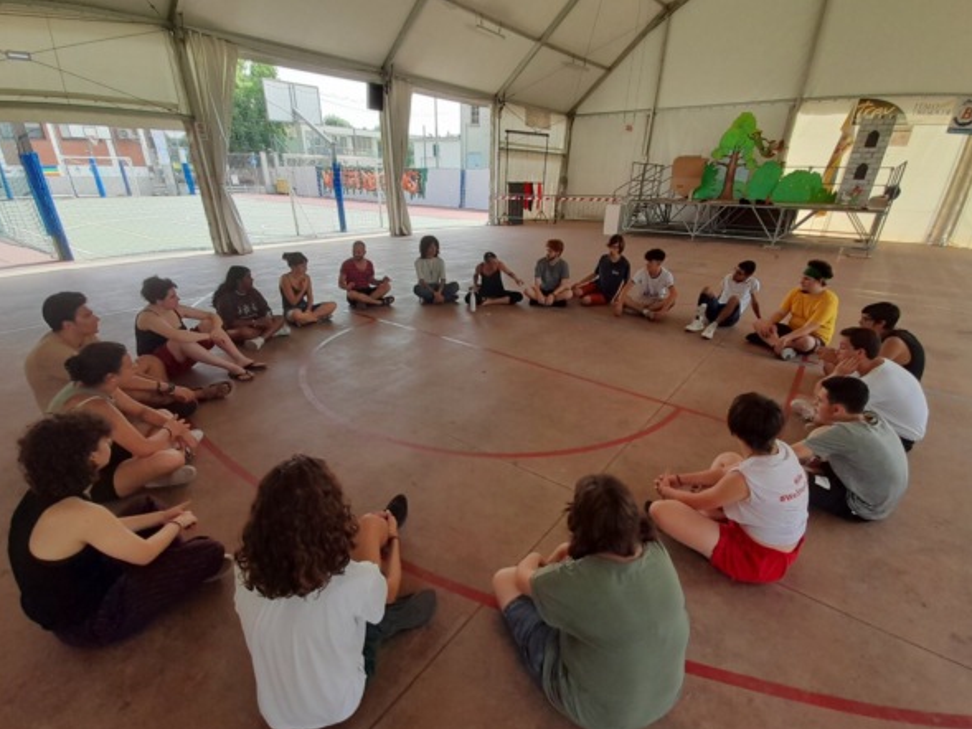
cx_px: 482
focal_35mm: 15
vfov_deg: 81.7
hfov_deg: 98.2
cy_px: 381
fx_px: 421
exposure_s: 1/161
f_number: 2.2
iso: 40
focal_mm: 1.42
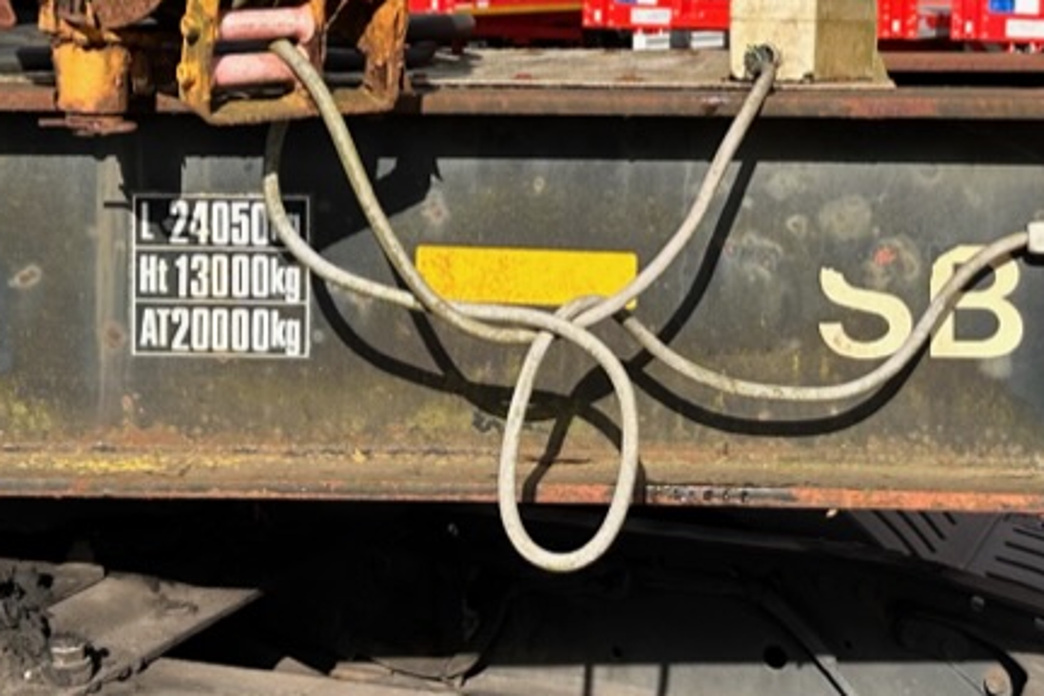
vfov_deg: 18.1
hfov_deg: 27.2
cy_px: 77
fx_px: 2146
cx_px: 665
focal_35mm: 74
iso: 80
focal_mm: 6.86
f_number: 1.78
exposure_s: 1/4762
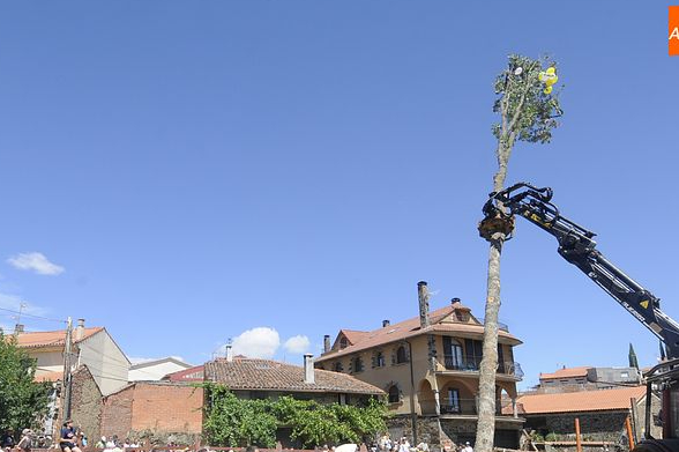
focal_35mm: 26
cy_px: 309
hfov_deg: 68.3
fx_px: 490
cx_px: 252
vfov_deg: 48.5
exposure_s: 1/160
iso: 200
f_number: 11
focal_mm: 12
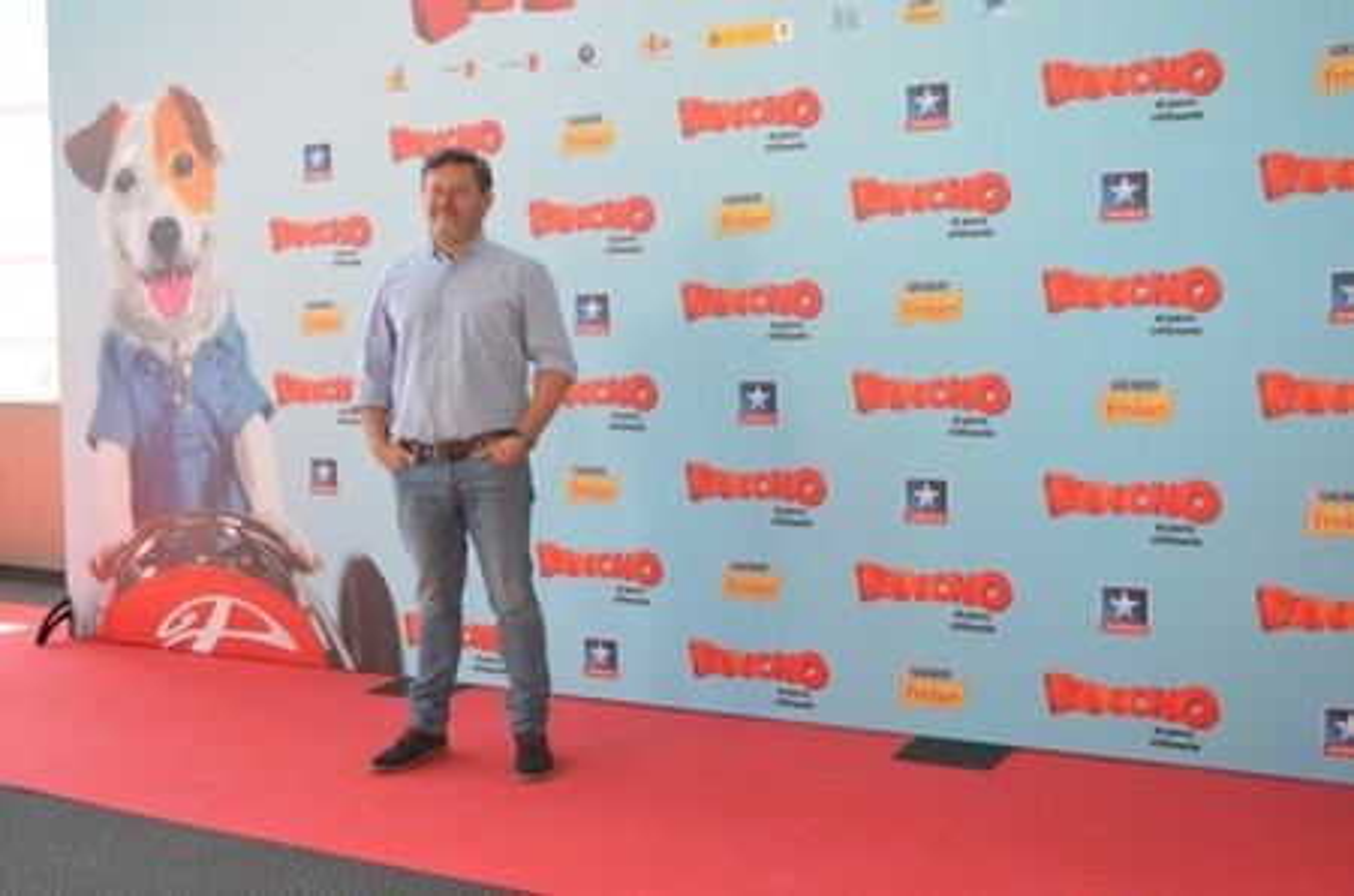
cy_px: 448
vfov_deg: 34.1
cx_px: 677
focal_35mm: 39
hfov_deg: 49.6
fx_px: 1464
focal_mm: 26
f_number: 5
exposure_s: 1/100
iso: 400
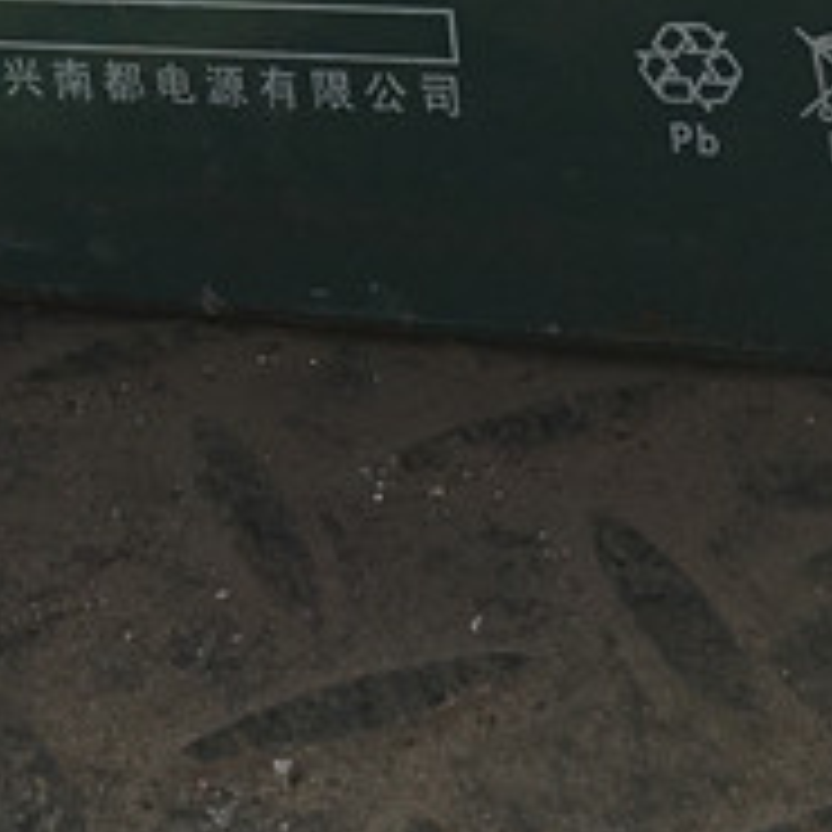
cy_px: -355
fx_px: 3018
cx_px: -121
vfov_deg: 14.8
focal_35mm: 111
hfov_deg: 15.2
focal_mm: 4.15
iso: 25
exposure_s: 1/818
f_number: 2.2
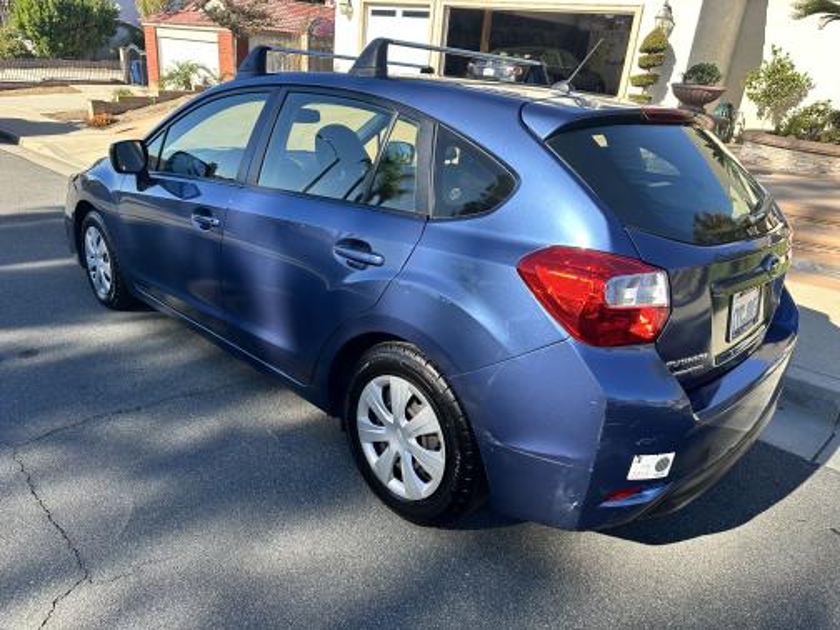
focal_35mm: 24
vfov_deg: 56.8
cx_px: 420
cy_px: 315
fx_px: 582
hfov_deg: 71.6
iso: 80
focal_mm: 6.86
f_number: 1.78
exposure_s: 1/1072
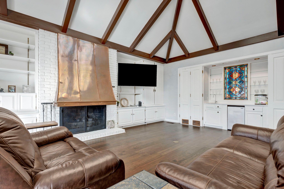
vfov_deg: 71.7
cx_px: 142
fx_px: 131
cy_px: 94
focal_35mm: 17
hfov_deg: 94.6
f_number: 8
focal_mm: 16.6
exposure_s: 1/8
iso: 400
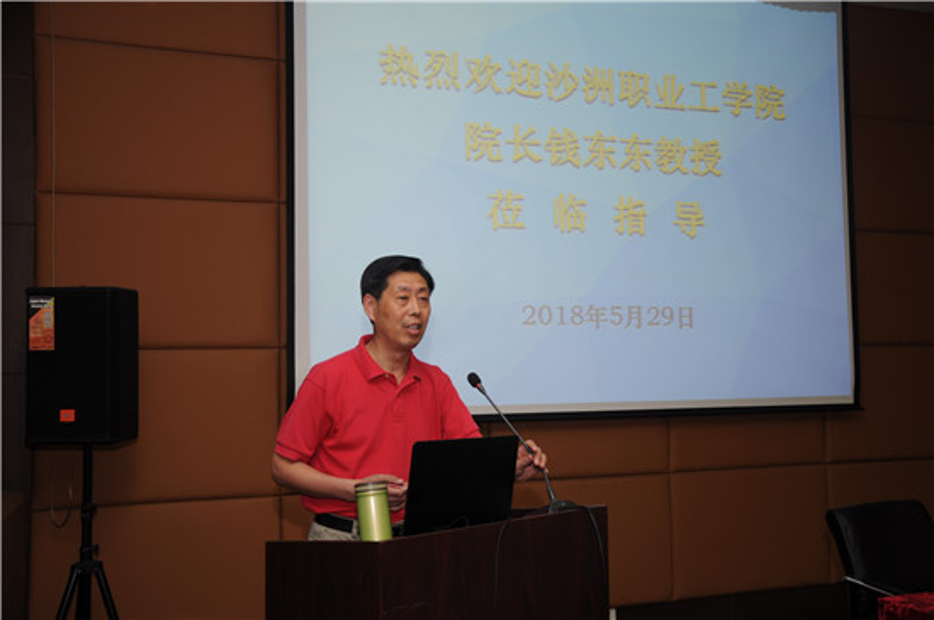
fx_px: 971
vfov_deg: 35.4
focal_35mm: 38
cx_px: 467
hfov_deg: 51.3
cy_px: 310
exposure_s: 1/60
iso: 200
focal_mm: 25
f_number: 4
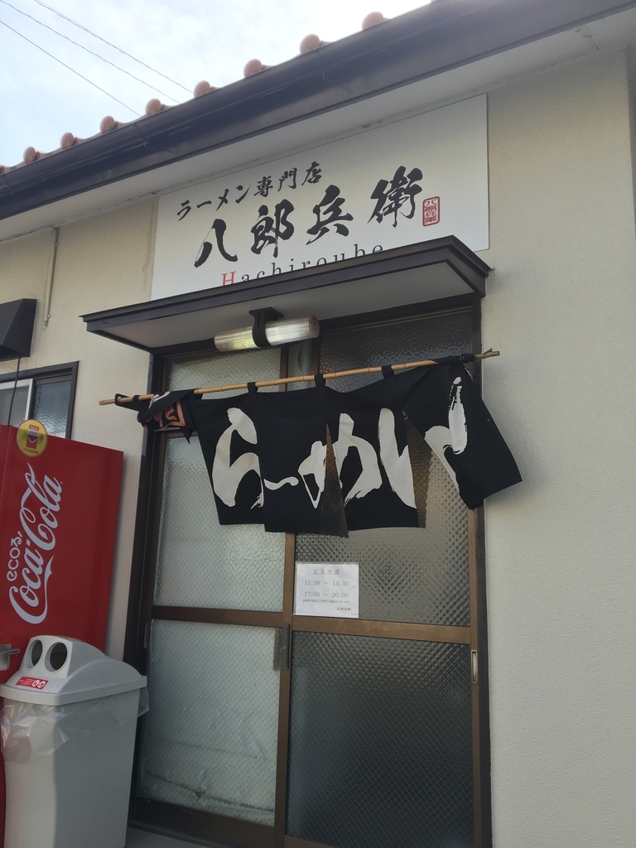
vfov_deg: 61.7
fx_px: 710
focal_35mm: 29
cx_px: 318
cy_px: 424
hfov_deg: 48.2
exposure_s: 1/549
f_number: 2.2
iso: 25
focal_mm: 4.15
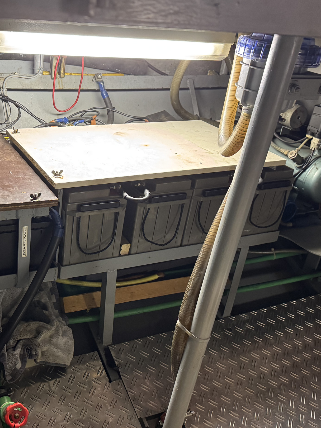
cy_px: 227
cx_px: 83
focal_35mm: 37
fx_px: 458
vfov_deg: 50.1
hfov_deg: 37.8
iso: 400
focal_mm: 6.76
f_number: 1.78
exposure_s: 1/50
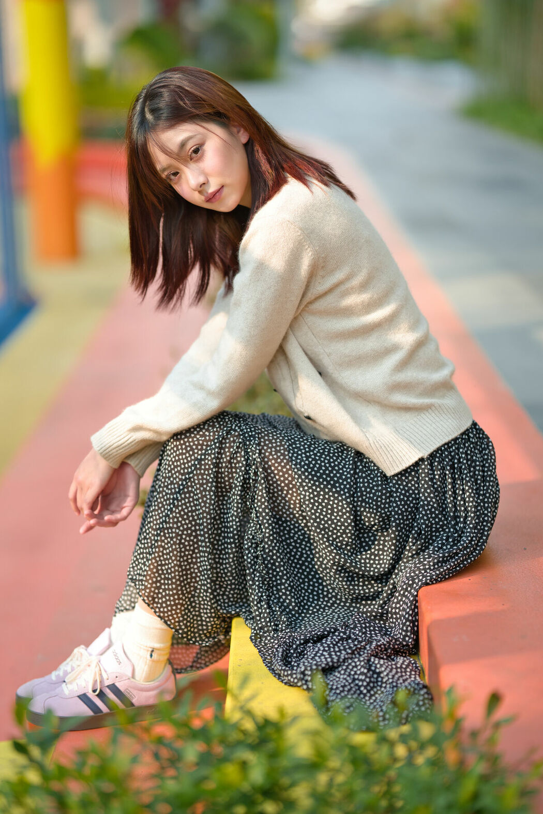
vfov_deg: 23.9
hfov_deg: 16.1
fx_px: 1923
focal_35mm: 85
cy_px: 407
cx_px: 272
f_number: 1.4
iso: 100
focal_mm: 85
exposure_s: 1/1600
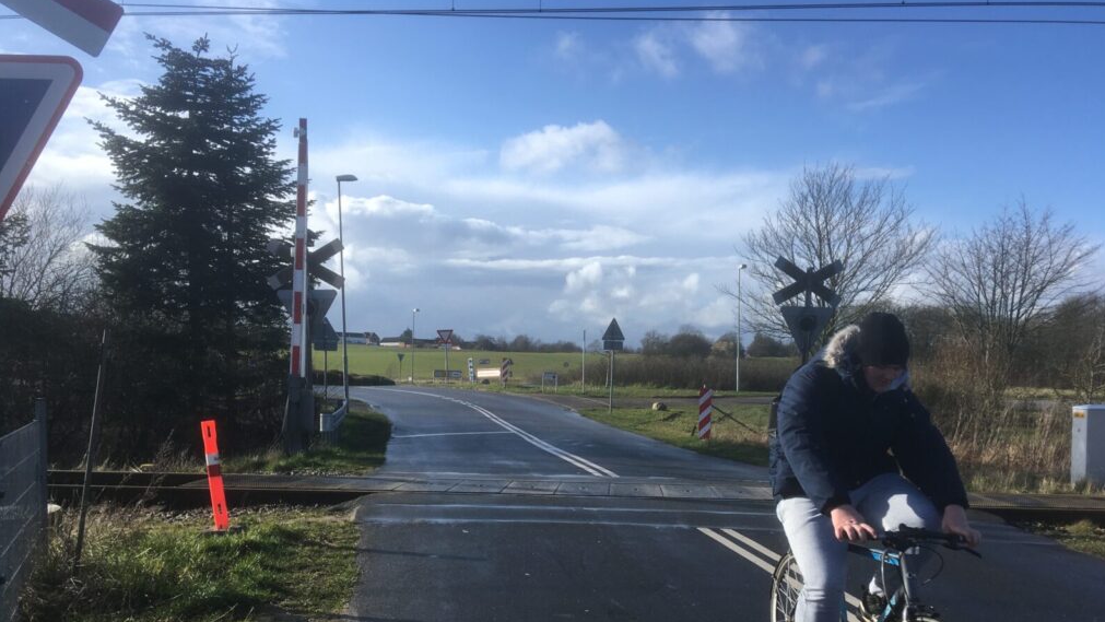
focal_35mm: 32
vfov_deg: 36.3
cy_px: 413
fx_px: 938
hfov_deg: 61.0
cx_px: 559
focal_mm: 4.15
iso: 25
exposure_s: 1/1131
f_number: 2.2
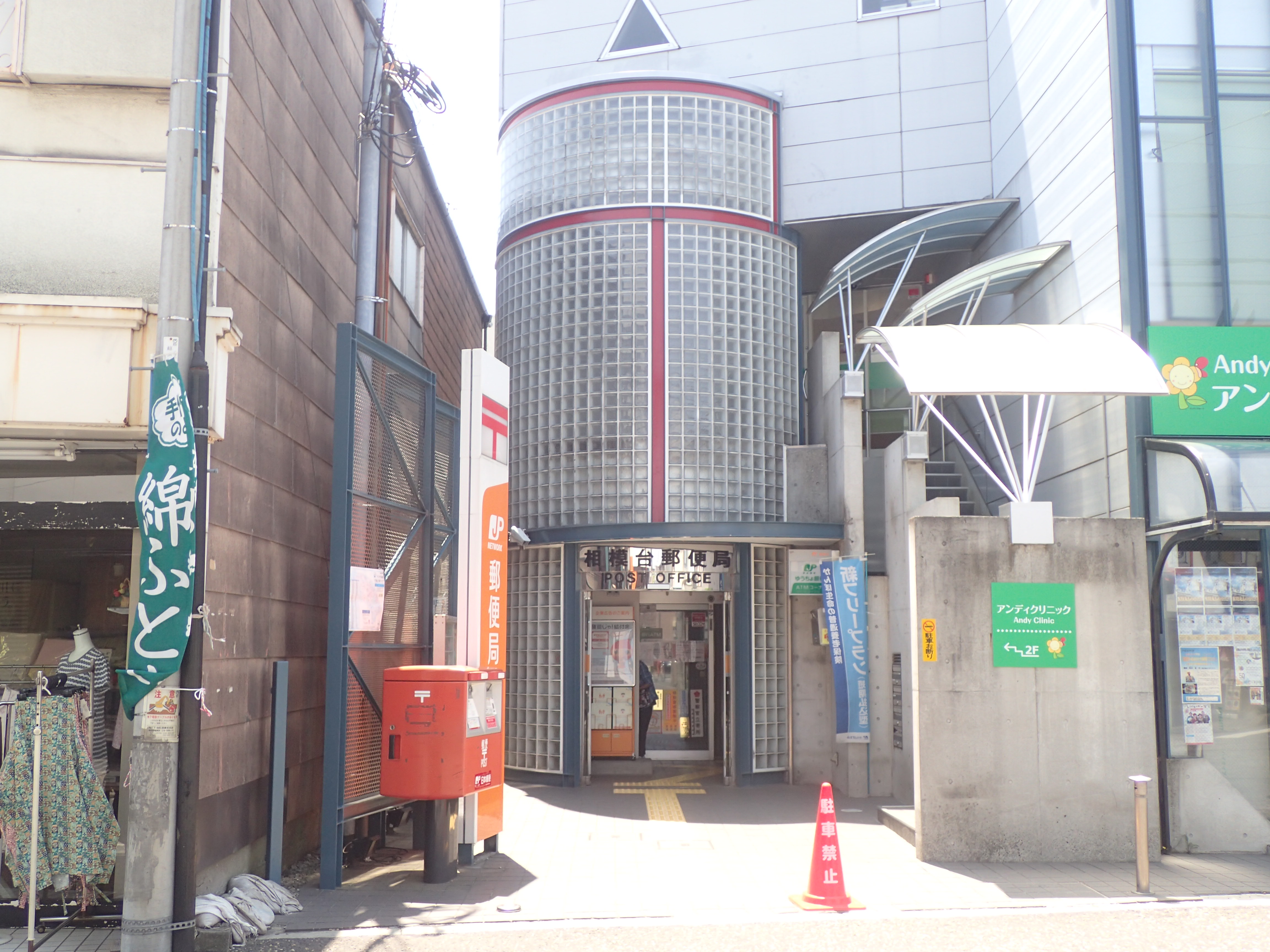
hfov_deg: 52.6
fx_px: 1284
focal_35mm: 35
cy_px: 476
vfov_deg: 40.7
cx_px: 635
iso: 100
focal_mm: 6.42
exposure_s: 1/320
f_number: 2.6
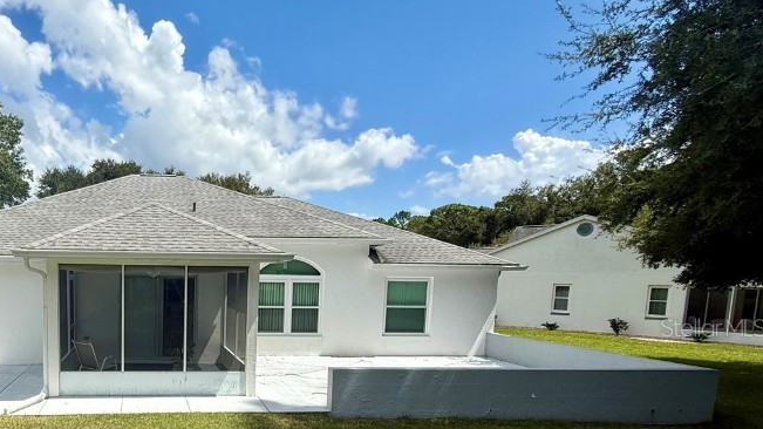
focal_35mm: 24
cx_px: 171
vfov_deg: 45.8
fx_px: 486
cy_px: 327
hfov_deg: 70.1
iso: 50
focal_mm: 2.22
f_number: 2.2
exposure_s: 1/2841
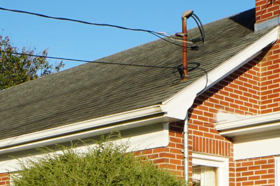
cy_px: 278
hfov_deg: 25.0
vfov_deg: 15.5
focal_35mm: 81
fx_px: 630
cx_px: 181
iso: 100
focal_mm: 16
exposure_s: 1/100
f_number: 10
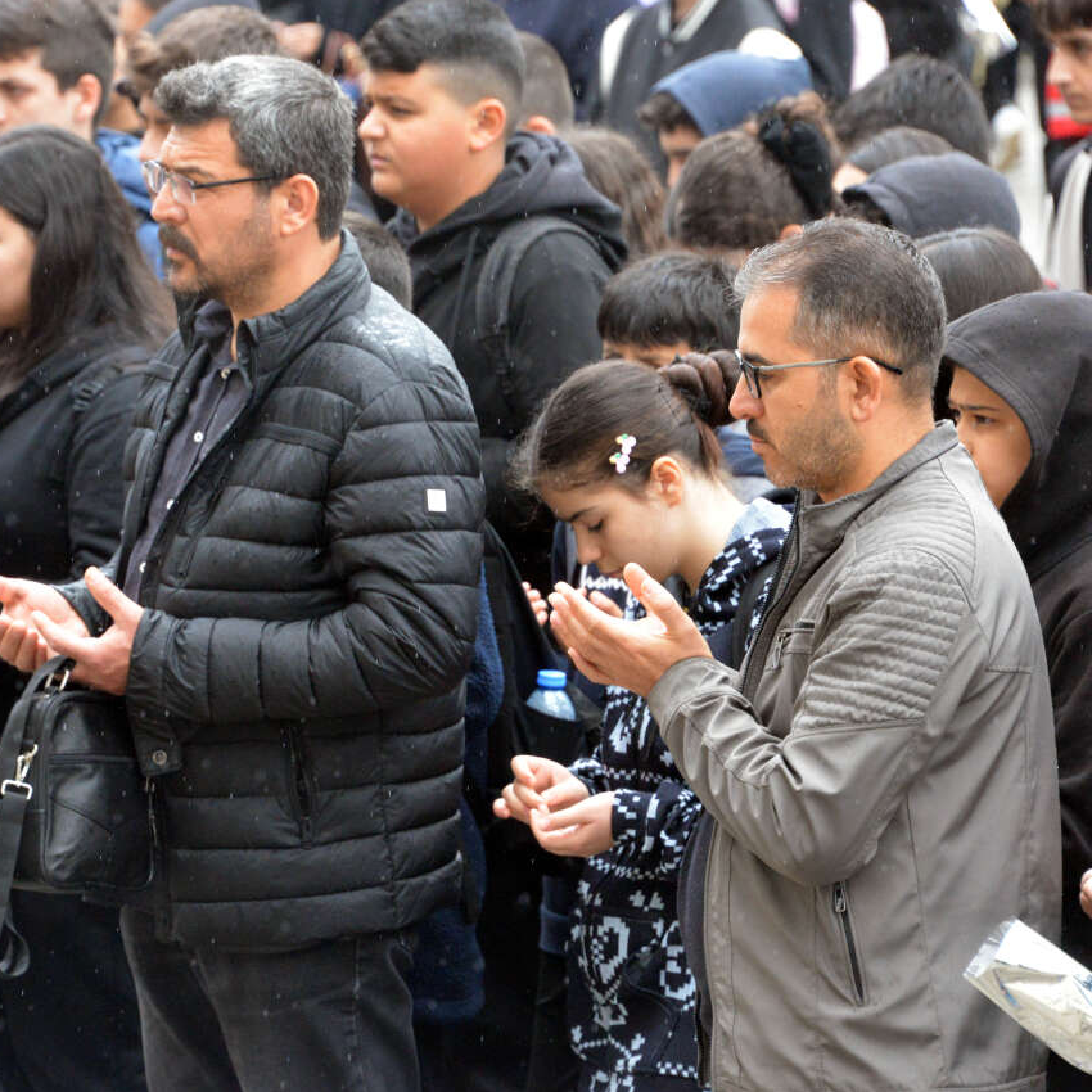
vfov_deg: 5.5
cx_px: 455
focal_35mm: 320
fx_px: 11421
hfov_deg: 5.5
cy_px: 546
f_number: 8
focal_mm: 250
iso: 5000
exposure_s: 1/1000
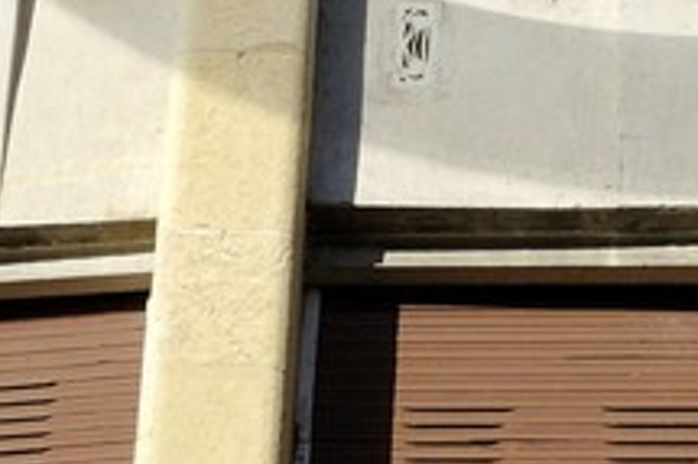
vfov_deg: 2.9
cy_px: -1152
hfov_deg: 4.5
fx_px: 8951
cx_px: 753
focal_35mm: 462
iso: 200
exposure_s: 1/160
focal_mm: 62
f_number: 14
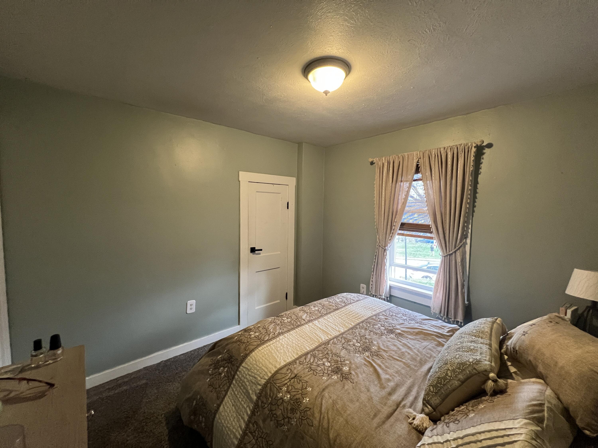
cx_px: 299
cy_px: 224
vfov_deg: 89.9
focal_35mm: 13
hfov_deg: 106.2
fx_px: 225
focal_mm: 1.57
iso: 500
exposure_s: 1/60
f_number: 1.8
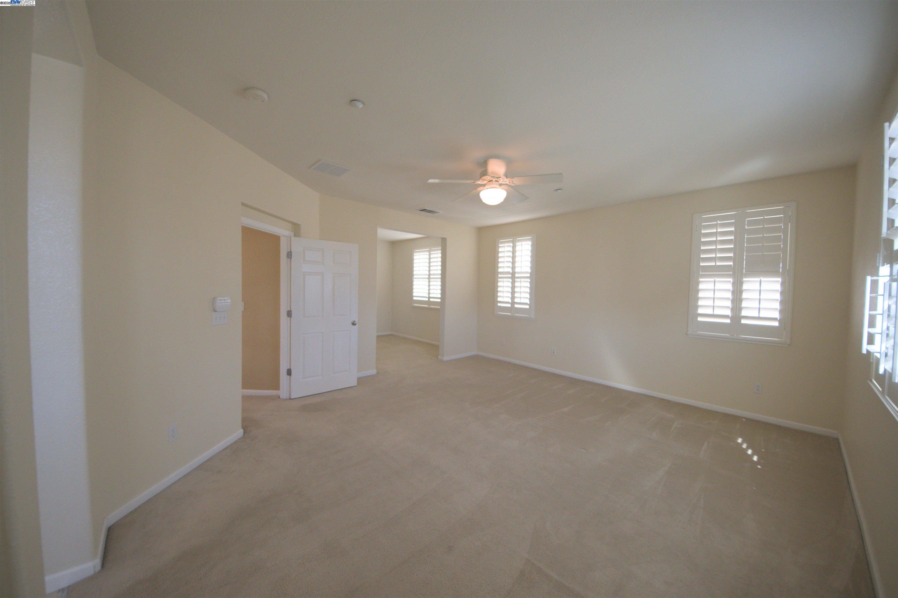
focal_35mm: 12
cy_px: 299
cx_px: 449
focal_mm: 8
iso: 800
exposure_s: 1/250
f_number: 4.5
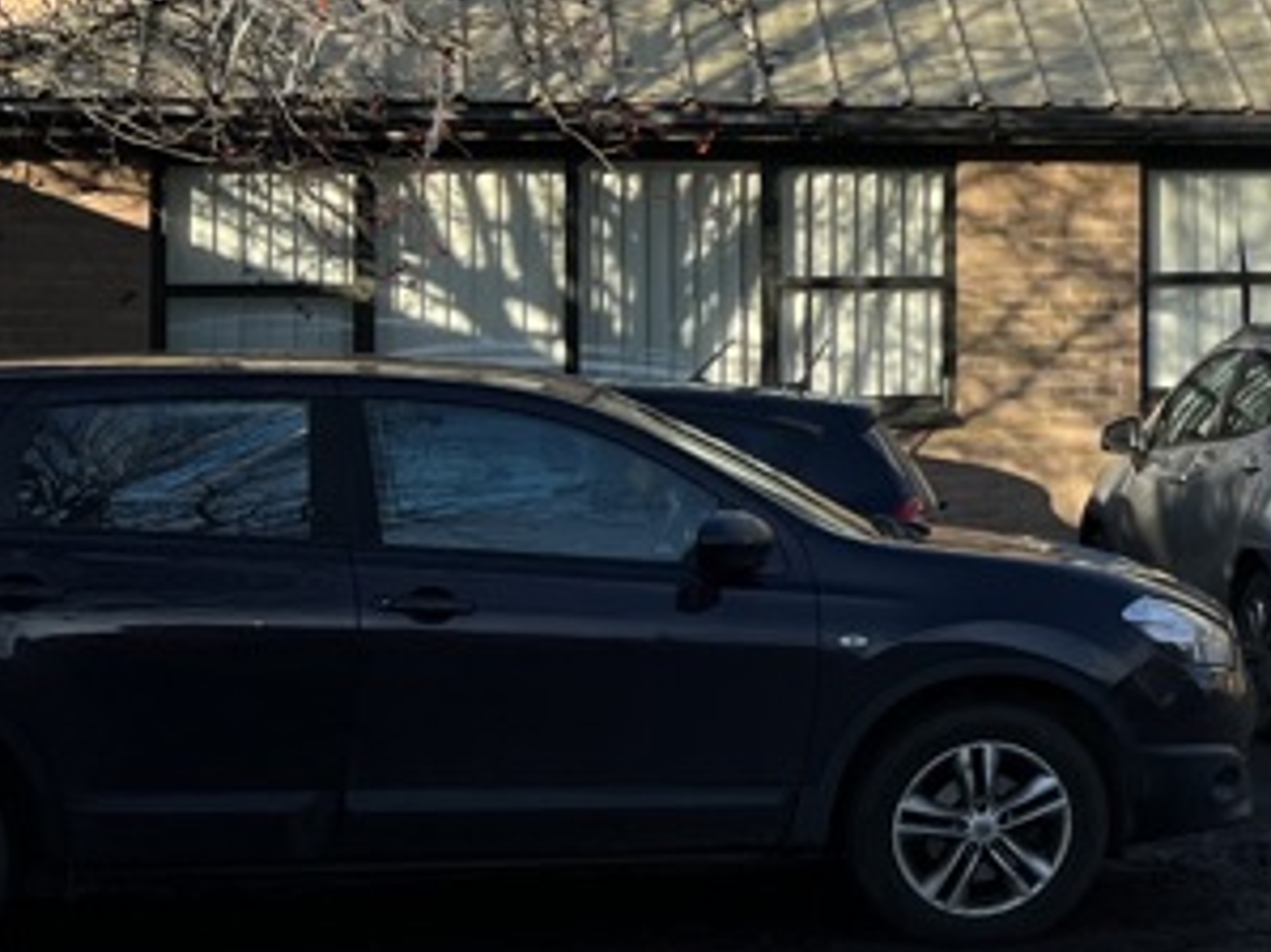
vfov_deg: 16.4
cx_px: 1934
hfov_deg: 19.2
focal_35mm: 89
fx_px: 3267
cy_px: 144
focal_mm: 5.7
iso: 50
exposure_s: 1/3704
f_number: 1.5
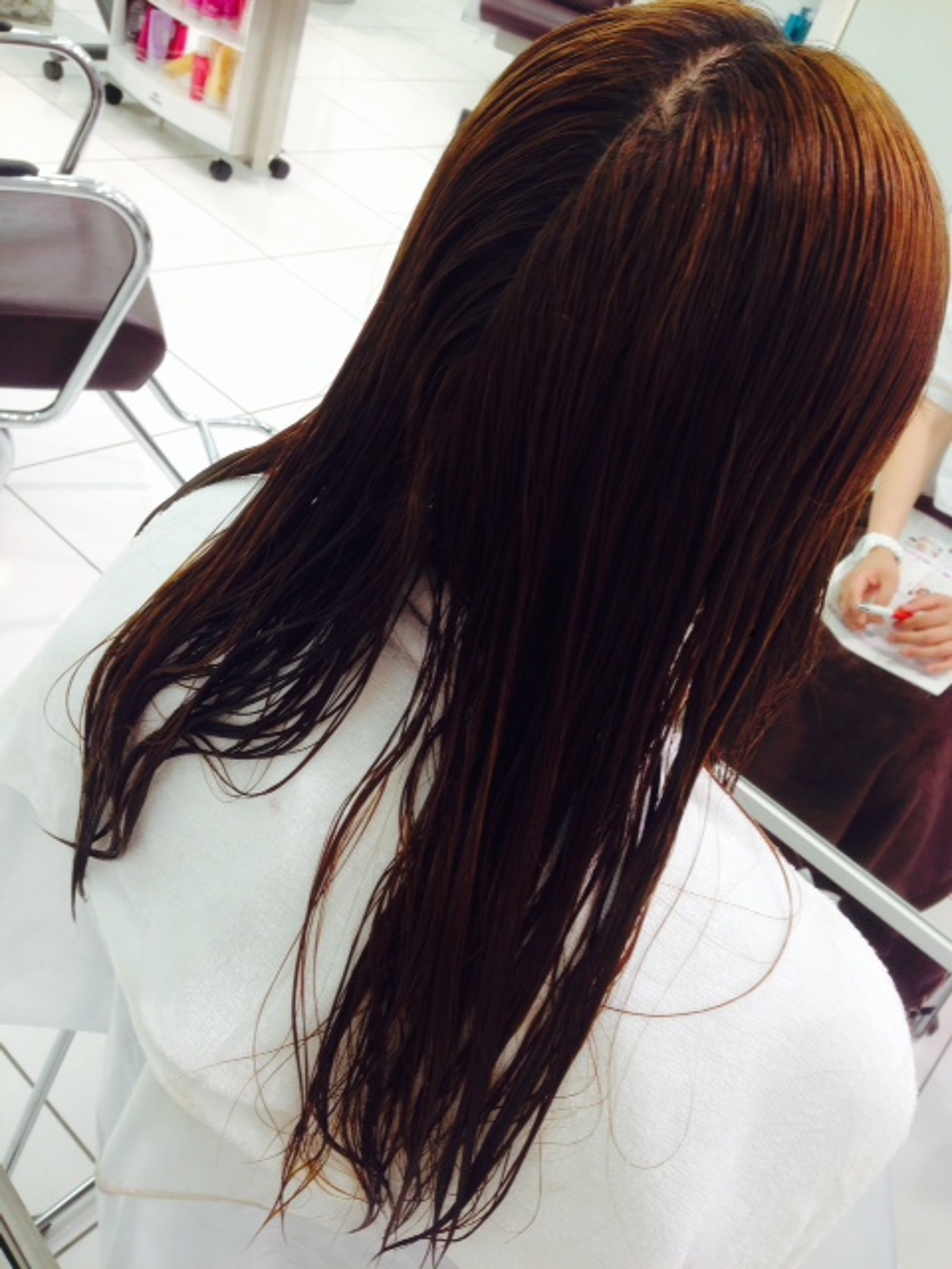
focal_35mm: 33
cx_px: 476
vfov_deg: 55.4
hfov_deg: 42.9
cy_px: 634
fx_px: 1210
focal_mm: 4.12
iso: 50
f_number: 2.4
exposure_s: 1/40
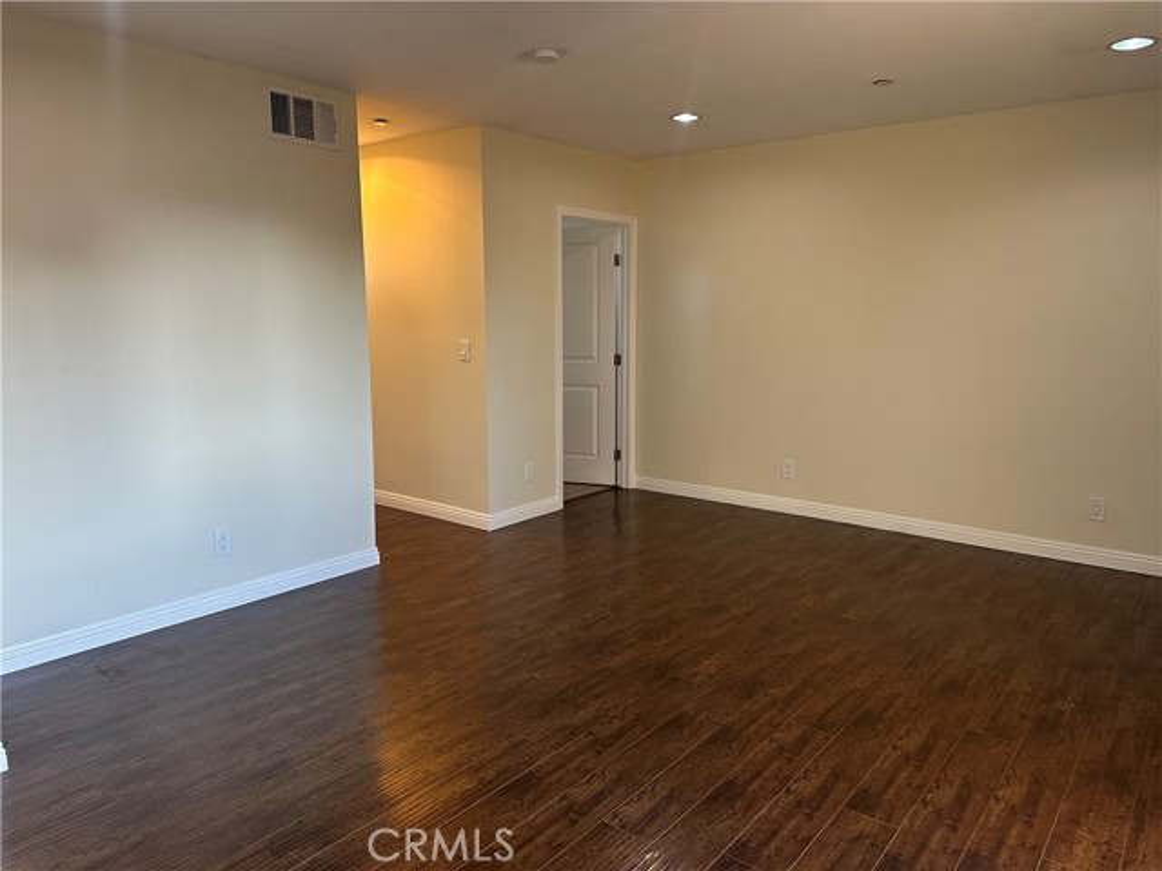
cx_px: 581
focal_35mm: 24
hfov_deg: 71.6
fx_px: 806
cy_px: 436
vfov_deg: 56.8
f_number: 1.78
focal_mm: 6.86
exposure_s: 1/120
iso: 200
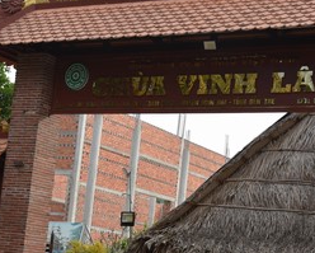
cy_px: 196
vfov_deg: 17.8
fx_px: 803
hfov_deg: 22.2
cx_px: 191
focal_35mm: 86
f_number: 8
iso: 360
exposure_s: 1/250
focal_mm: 35
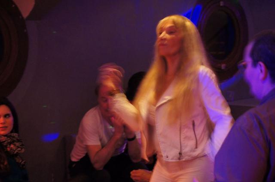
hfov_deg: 24.6
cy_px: 91
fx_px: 629
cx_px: 138
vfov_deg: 16.5
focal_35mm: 82
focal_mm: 55
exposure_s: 1/8
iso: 1600
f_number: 4
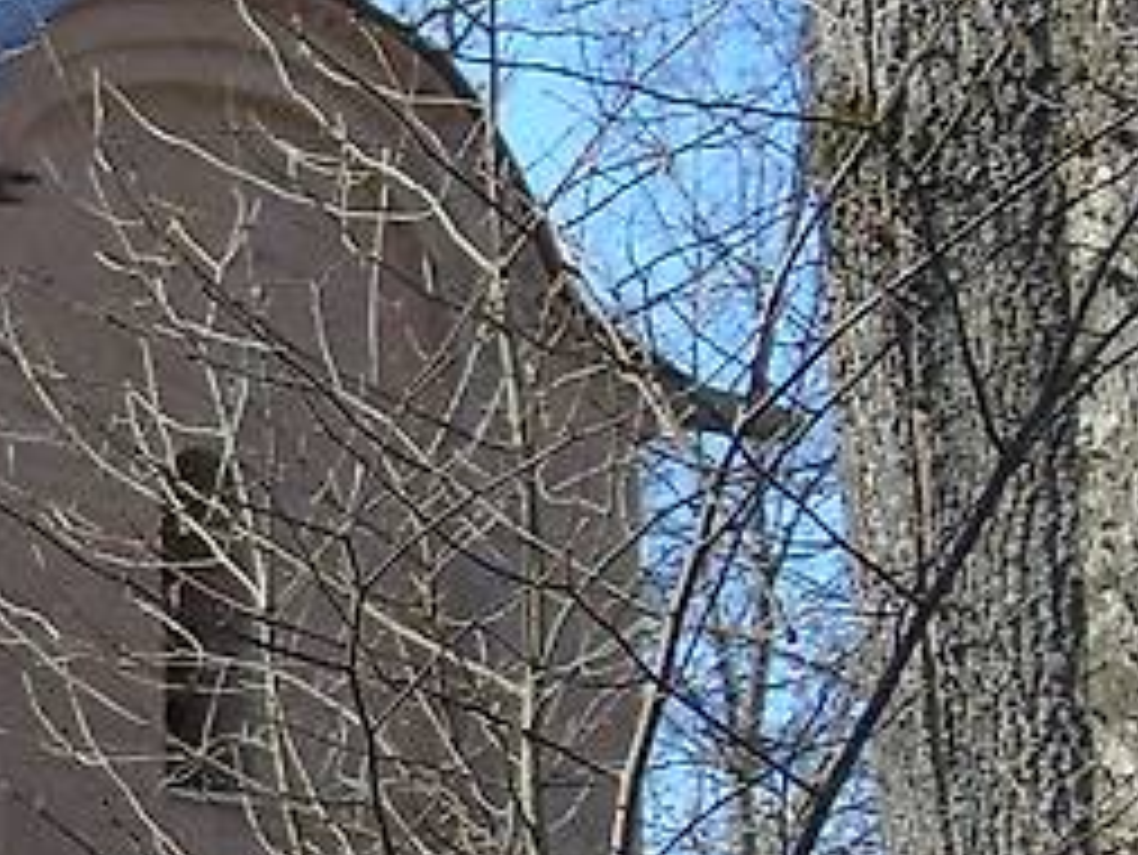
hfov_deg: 7.4
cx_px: -1309
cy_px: 58
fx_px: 8420
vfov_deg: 5.8
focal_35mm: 256
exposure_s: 1/320
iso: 80
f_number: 4.3
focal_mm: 9.6
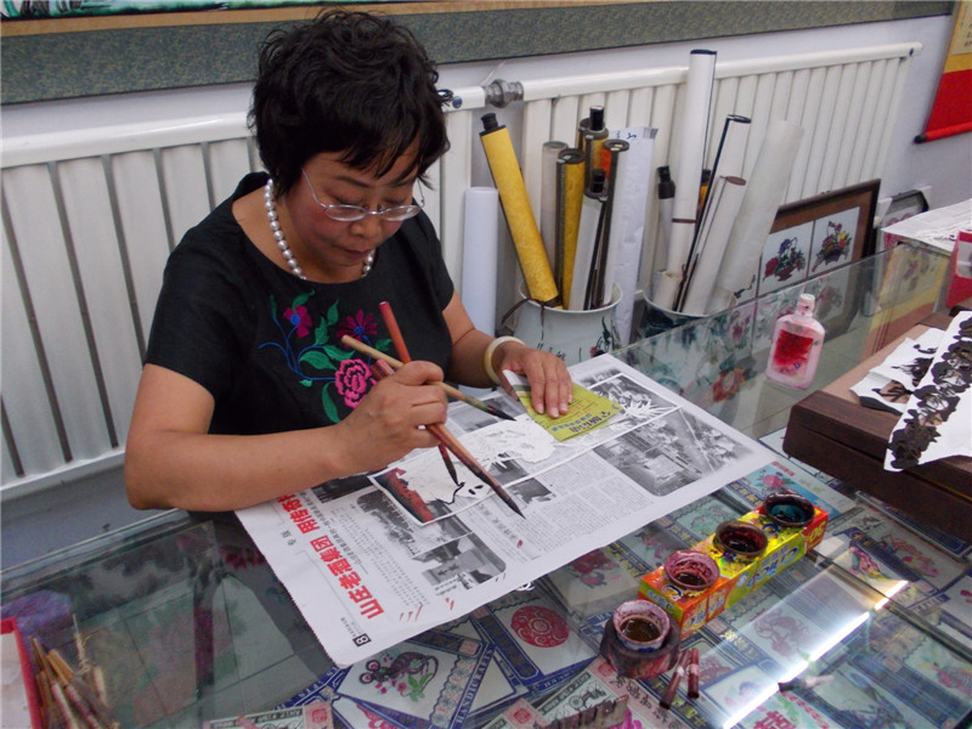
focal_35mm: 28
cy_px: 364
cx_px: 486
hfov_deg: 63.4
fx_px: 786
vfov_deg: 49.7
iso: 200
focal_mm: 4
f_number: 2.7
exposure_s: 1/25
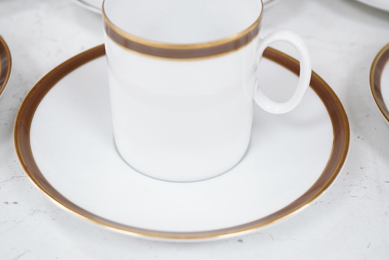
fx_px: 648
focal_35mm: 60
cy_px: 96
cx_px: 196
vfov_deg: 22.6
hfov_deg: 33.4
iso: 1250
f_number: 6.3
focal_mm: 30
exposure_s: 1/125
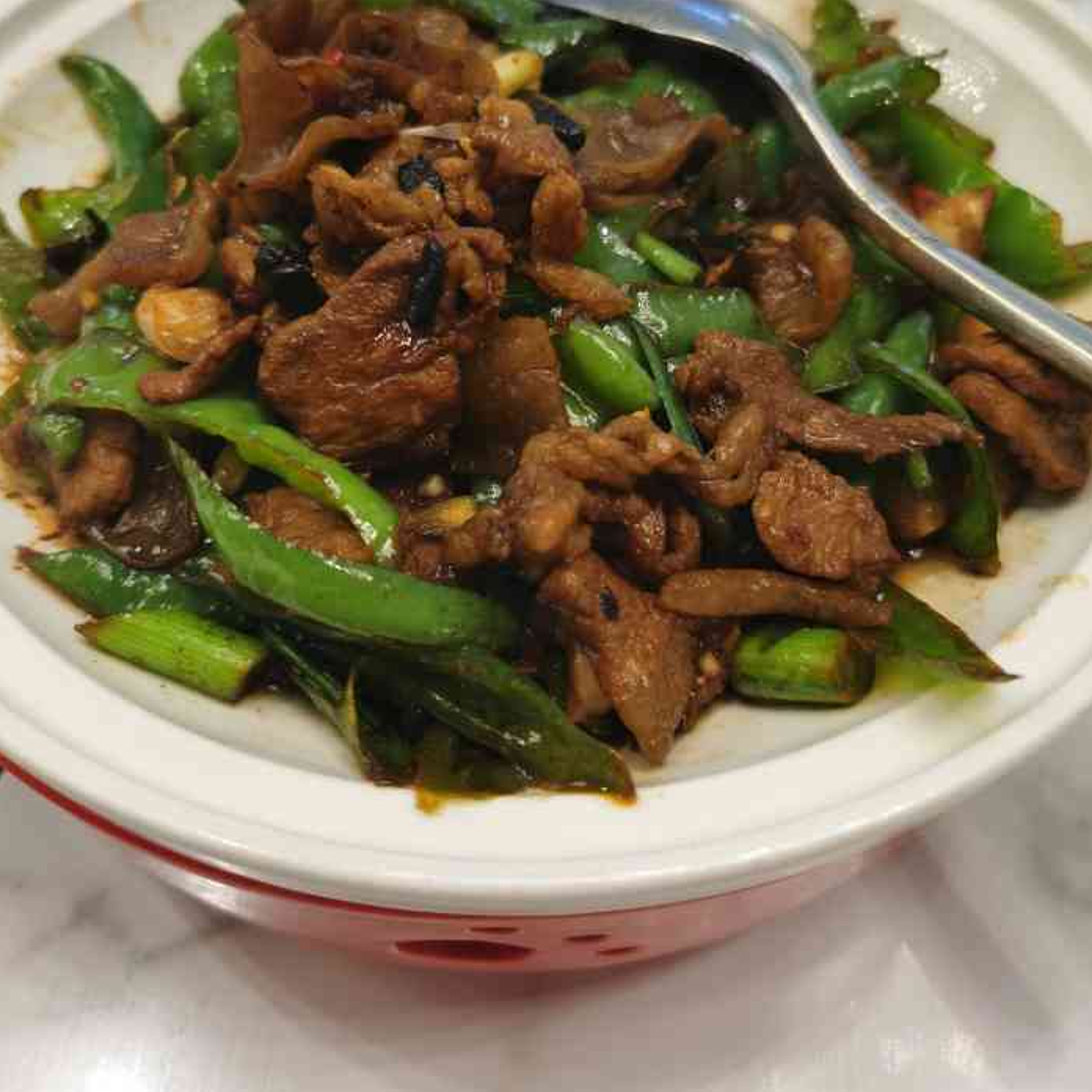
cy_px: 377
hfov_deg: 51.1
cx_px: 546
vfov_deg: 50.3
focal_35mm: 32
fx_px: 1142
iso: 64
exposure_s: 1/100
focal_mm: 5.56
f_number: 1.6
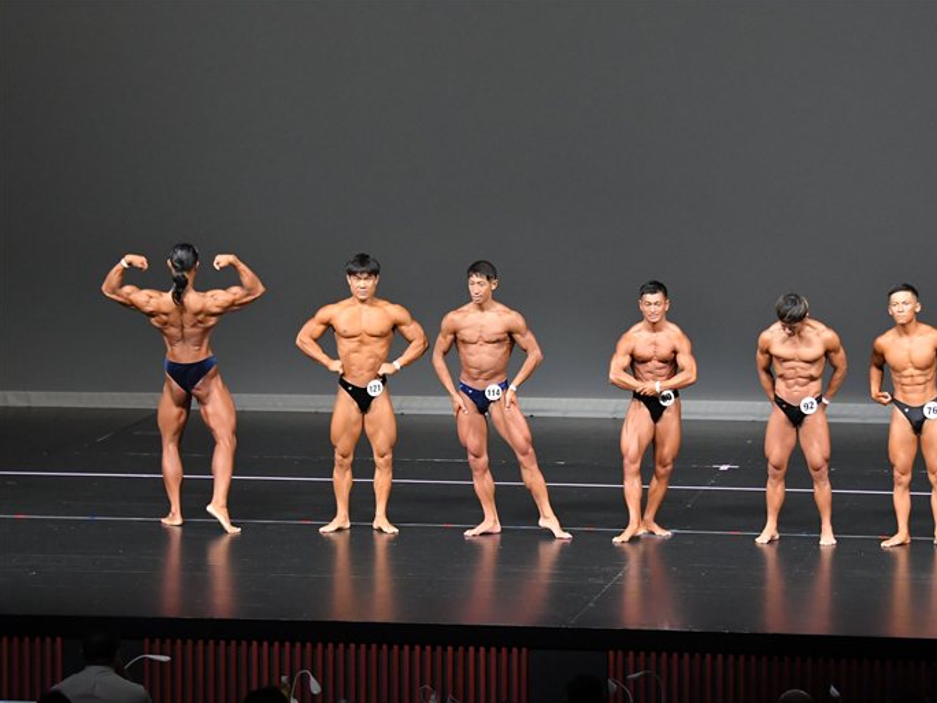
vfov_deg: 8.7
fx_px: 4629
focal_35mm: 171
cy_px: 351
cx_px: 529
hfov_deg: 11.6
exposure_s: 1/400
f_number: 5.6
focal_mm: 105
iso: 5000
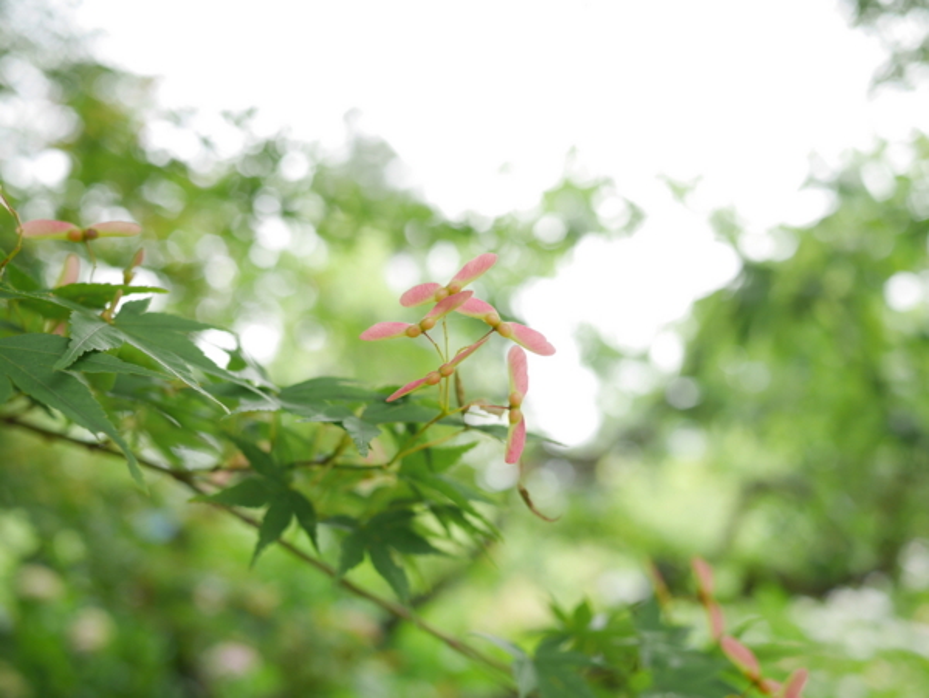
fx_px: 1074
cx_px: 464
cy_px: 349
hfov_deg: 46.8
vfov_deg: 36.0
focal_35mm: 40
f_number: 2.5
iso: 200
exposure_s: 1/200
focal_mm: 20
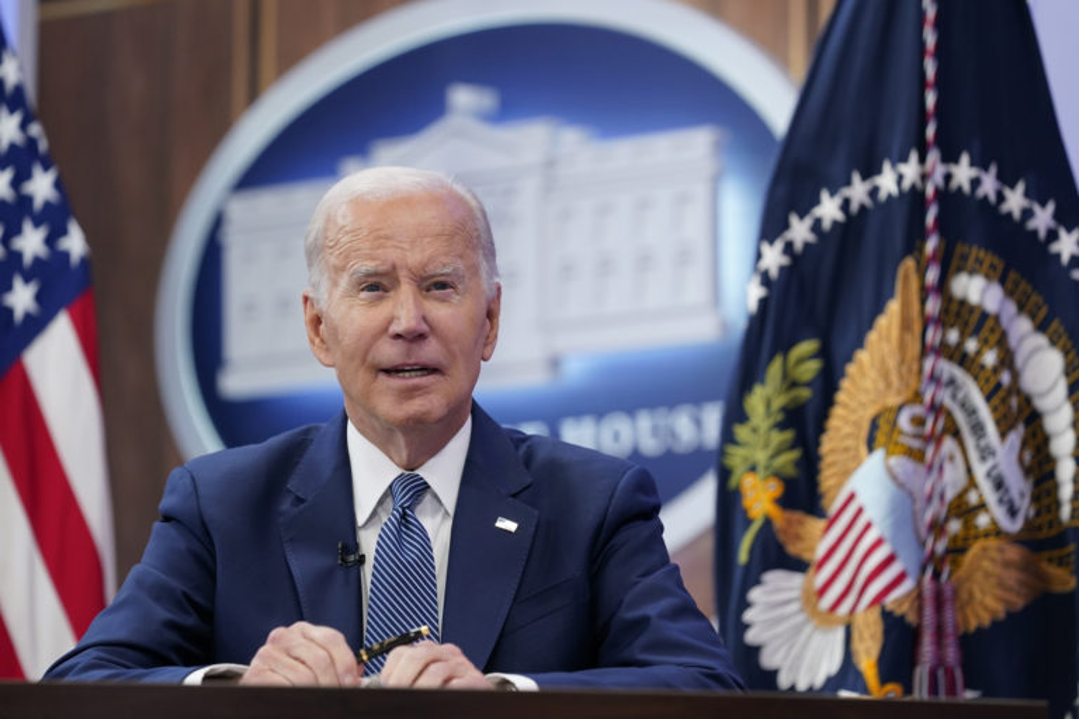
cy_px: 360
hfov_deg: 10.3
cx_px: 540
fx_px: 5994
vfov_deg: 6.9
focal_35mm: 200
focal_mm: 200
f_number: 3.5
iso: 2000
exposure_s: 1/250
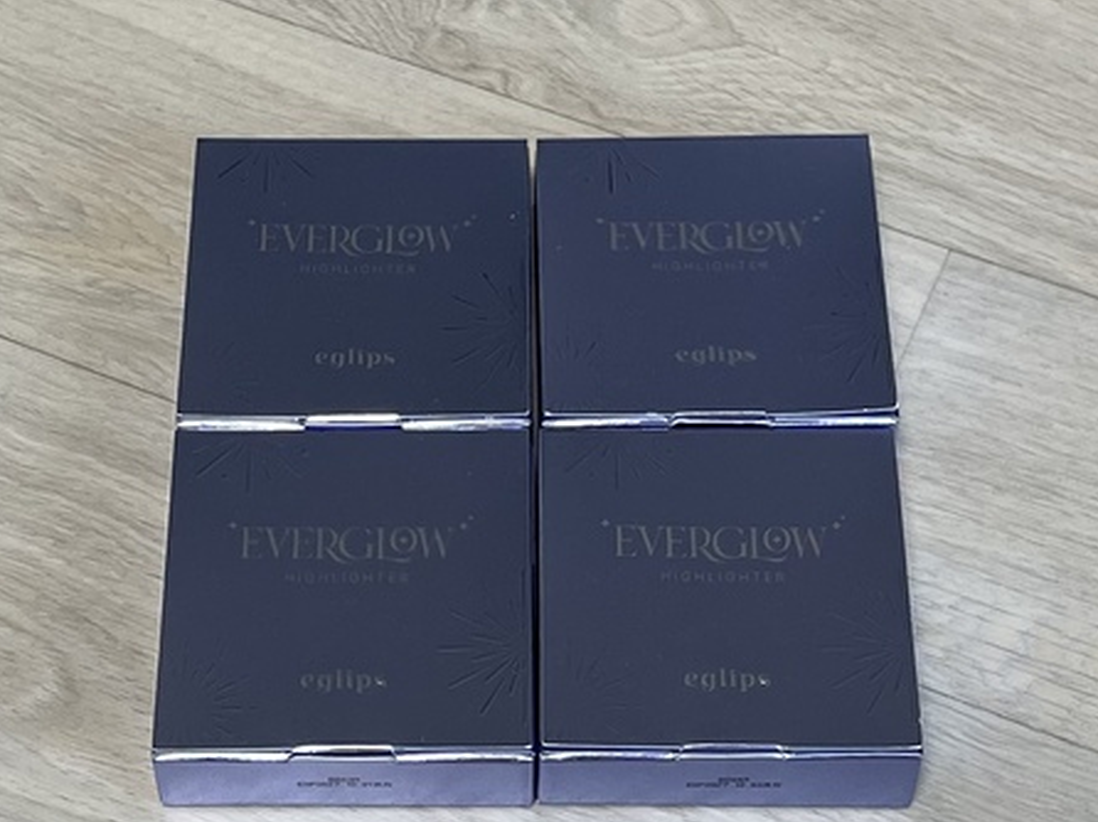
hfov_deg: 52.6
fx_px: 1110
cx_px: 556
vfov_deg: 40.6
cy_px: 463
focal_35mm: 35
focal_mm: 4.2
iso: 125
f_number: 1.6
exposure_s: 1/120
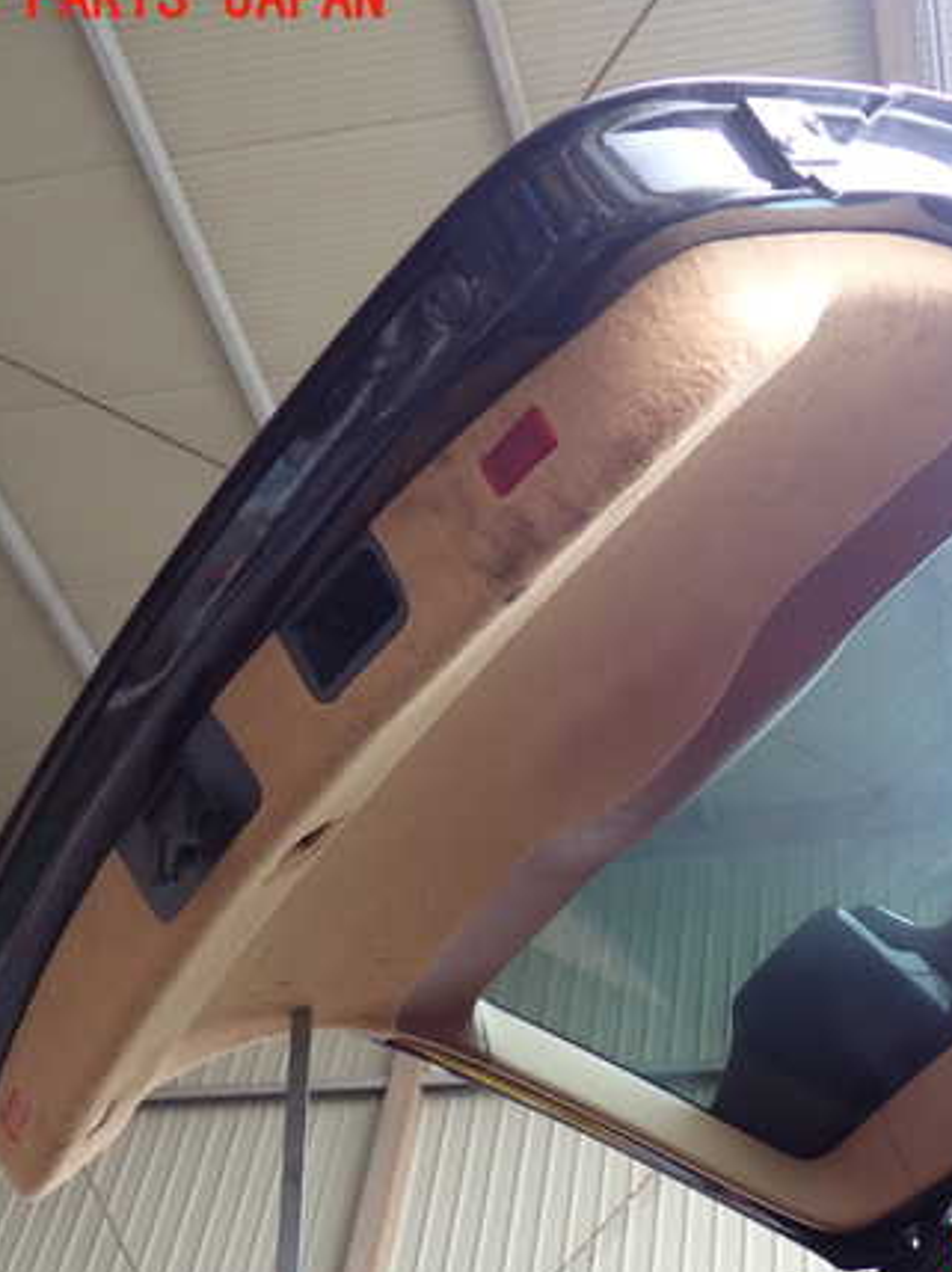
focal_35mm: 42
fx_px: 1542
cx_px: 736
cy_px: 629
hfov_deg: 33.5
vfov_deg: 44.8
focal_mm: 5.4
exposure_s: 1/30
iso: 200
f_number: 2.3
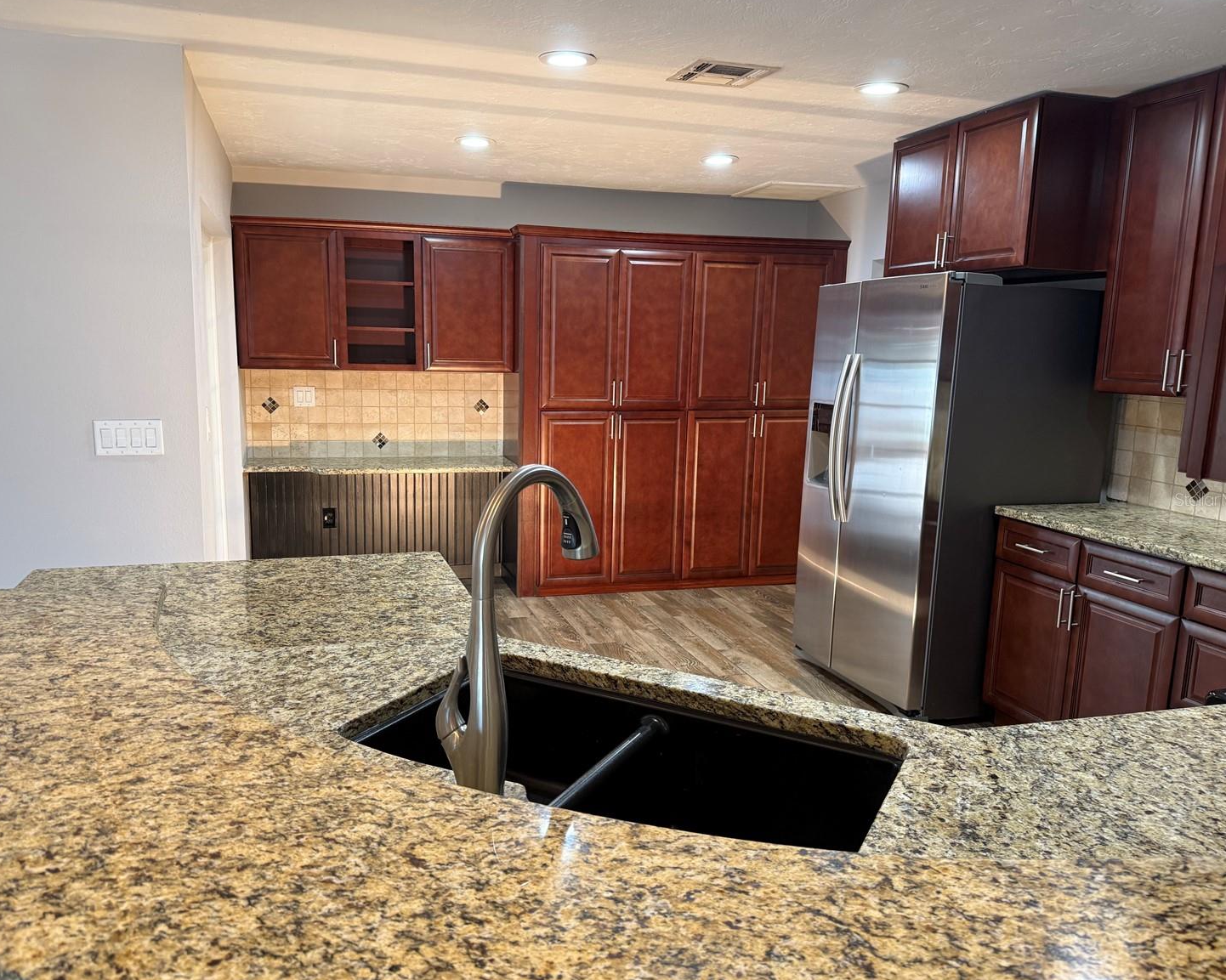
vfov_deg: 54.9
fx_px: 943
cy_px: 499
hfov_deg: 66.0
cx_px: 575
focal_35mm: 26
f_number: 1.78
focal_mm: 6.76
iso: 200
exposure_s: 1/60
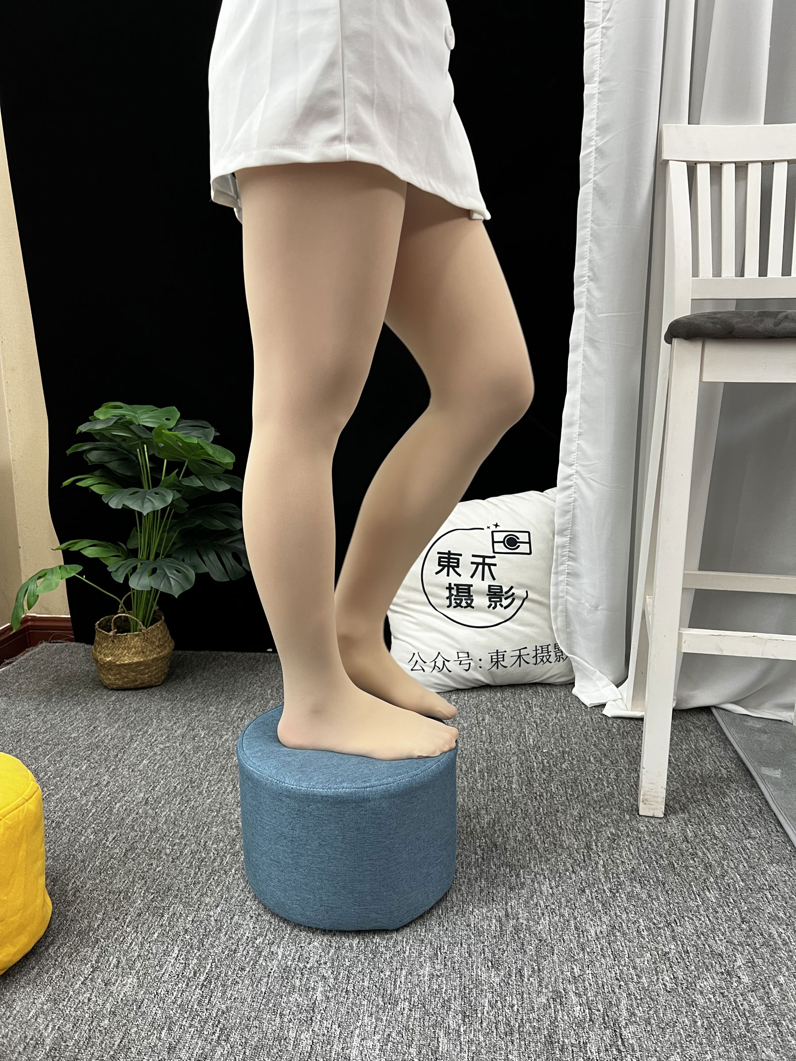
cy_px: 530
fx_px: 797
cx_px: 398
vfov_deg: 67.3
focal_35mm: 26
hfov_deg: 53.1
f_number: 1.5
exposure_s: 1/89
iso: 125
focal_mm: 5.7
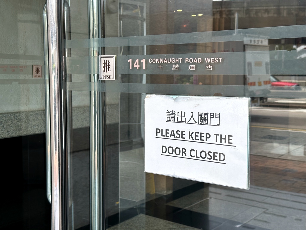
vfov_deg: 30.3
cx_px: 153
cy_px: 115
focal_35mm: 48
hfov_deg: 39.7
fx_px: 424
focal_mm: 6.86
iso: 64
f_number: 1.78
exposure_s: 1/541
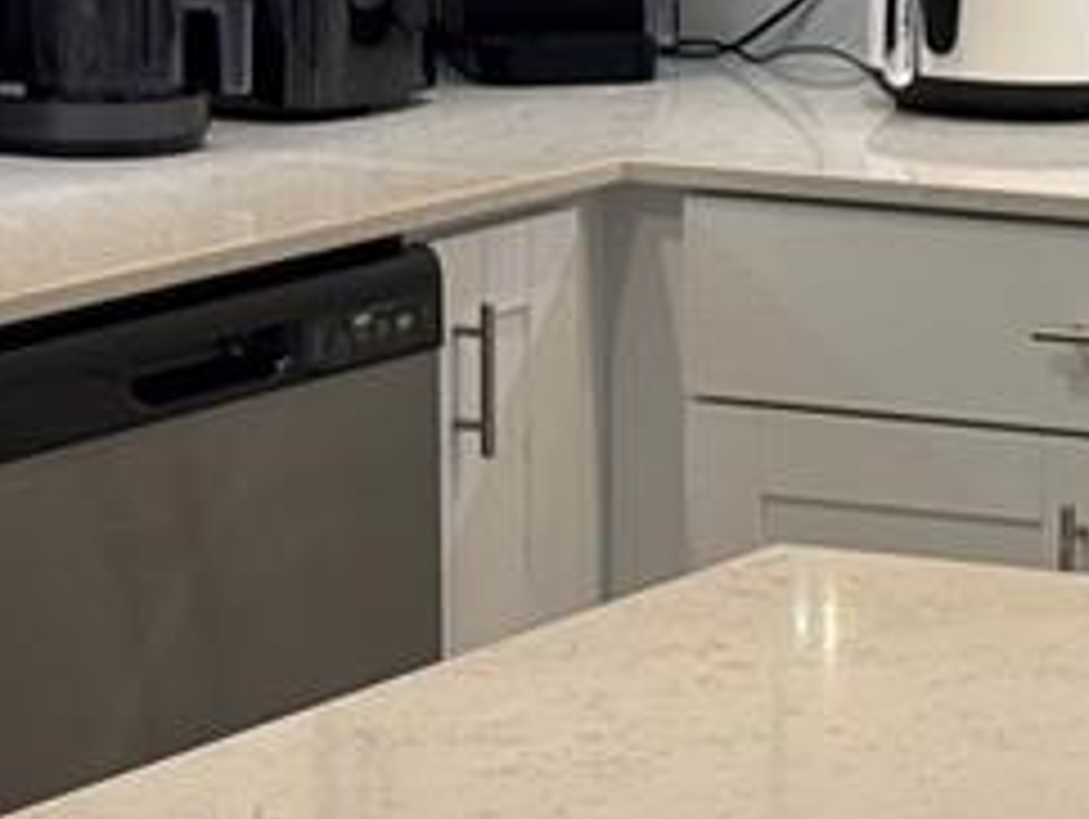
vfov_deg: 7.3
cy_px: 32
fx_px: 6393
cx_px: 1940
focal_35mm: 203
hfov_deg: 9.3
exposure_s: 1/60
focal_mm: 6.76
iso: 64
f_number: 1.78
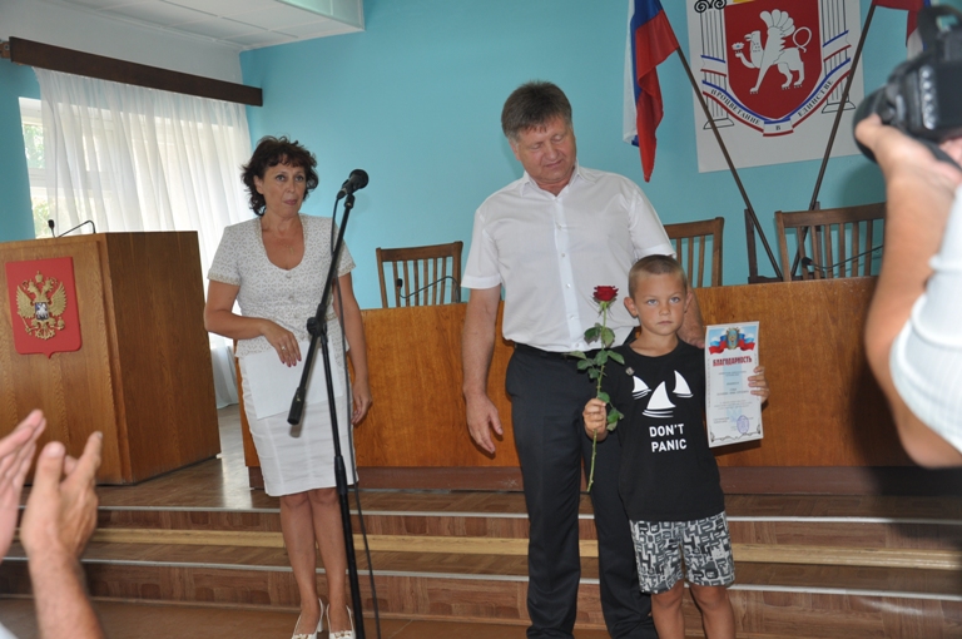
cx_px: 481
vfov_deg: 34.1
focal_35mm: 39
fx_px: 1041
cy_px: 320
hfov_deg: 49.6
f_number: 4
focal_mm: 26
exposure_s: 1/60
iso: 250
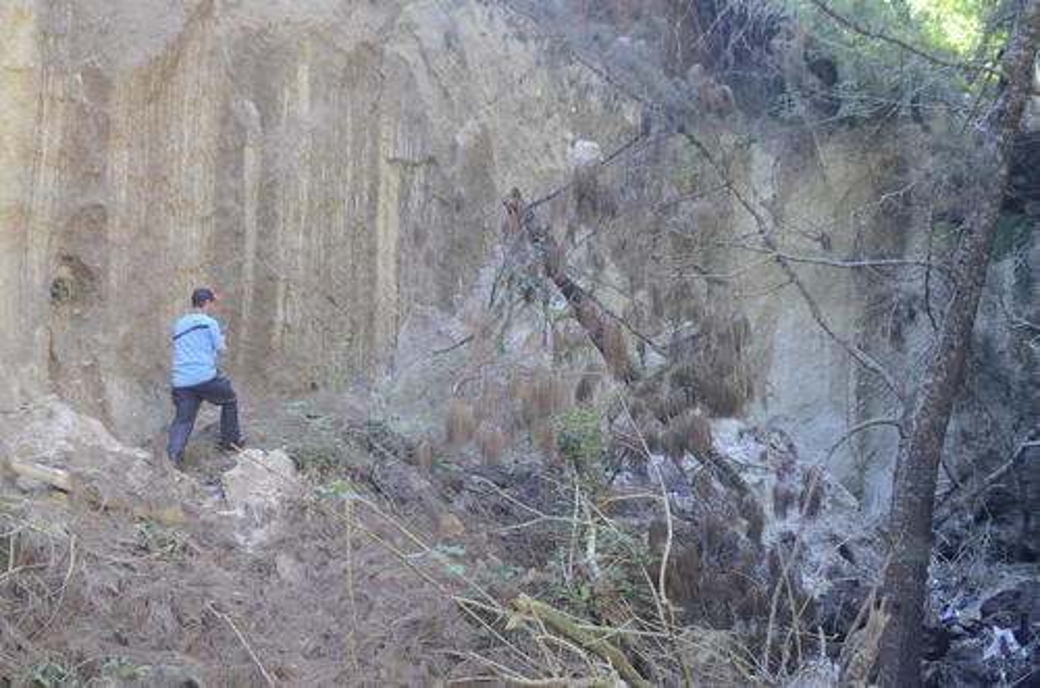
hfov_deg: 46.5
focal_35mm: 42
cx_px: 520
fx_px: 1211
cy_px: 344
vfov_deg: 31.7
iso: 800
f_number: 4.5
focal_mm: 28
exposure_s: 1/80
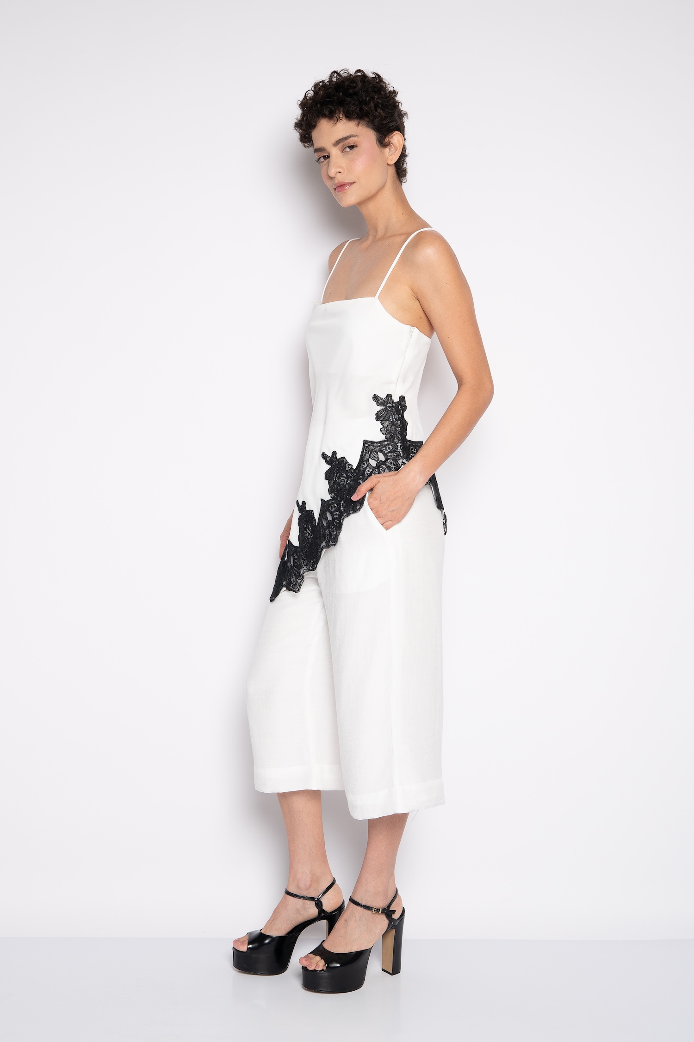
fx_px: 1390
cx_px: 347
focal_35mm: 48
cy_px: 521
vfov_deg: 41.1
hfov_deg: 28.0
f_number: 5.6
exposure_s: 1/160
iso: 200
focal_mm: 48
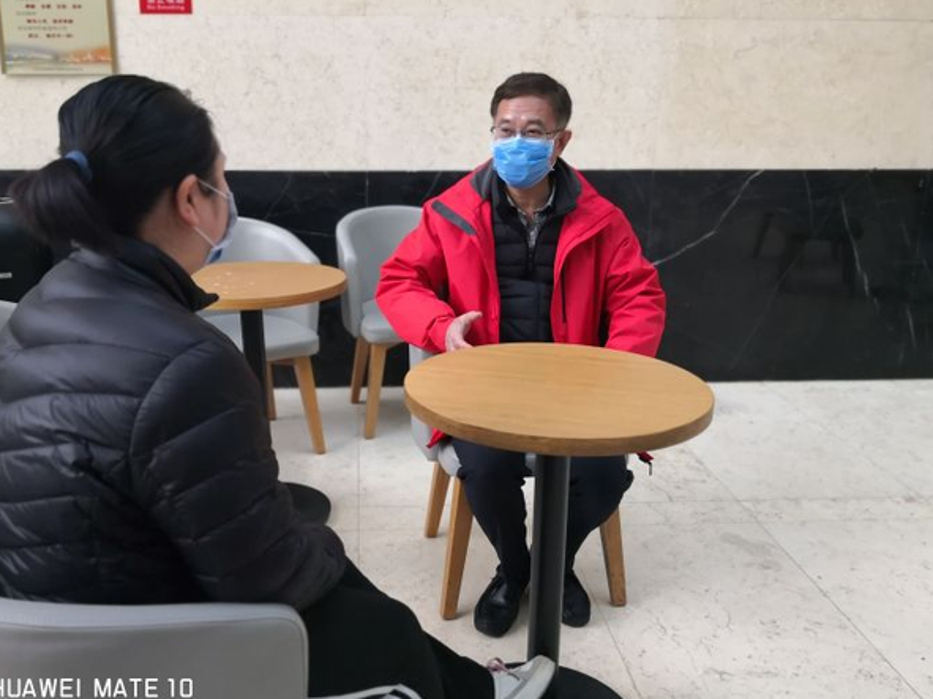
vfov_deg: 44.1
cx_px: 410
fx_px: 862
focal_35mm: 32
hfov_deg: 56.7
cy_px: 331
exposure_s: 1/120
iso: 160
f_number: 4
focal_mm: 3.95
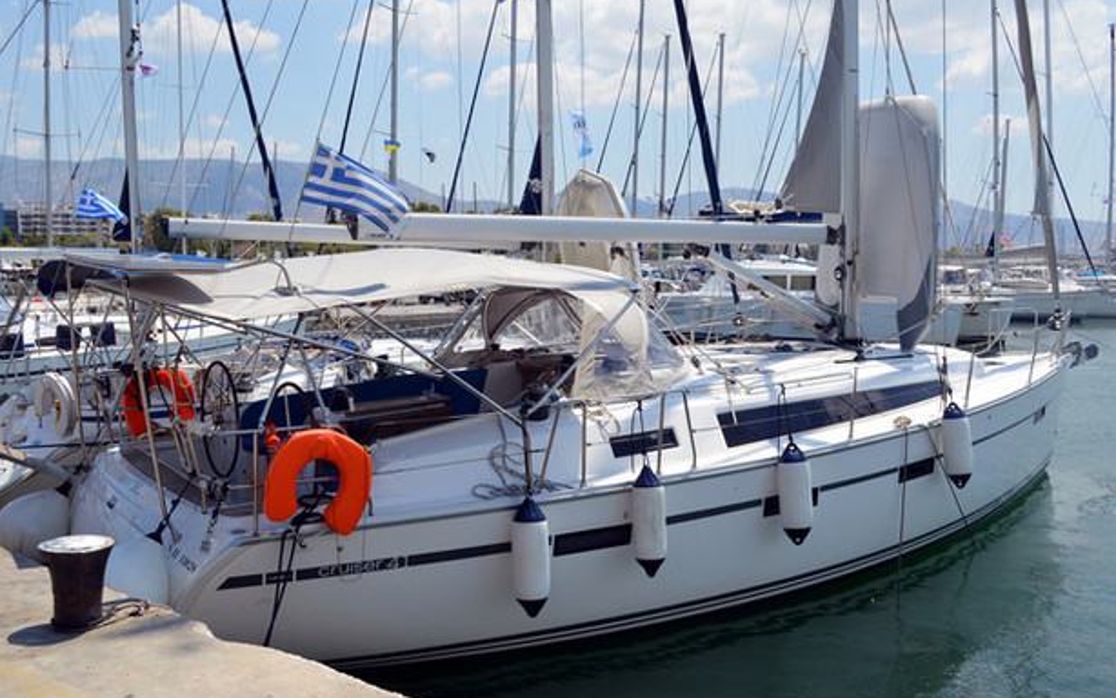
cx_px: 562
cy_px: 341
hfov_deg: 56.7
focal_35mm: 34
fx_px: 1034
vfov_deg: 37.3
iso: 100
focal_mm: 22
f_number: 9
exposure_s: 1/320
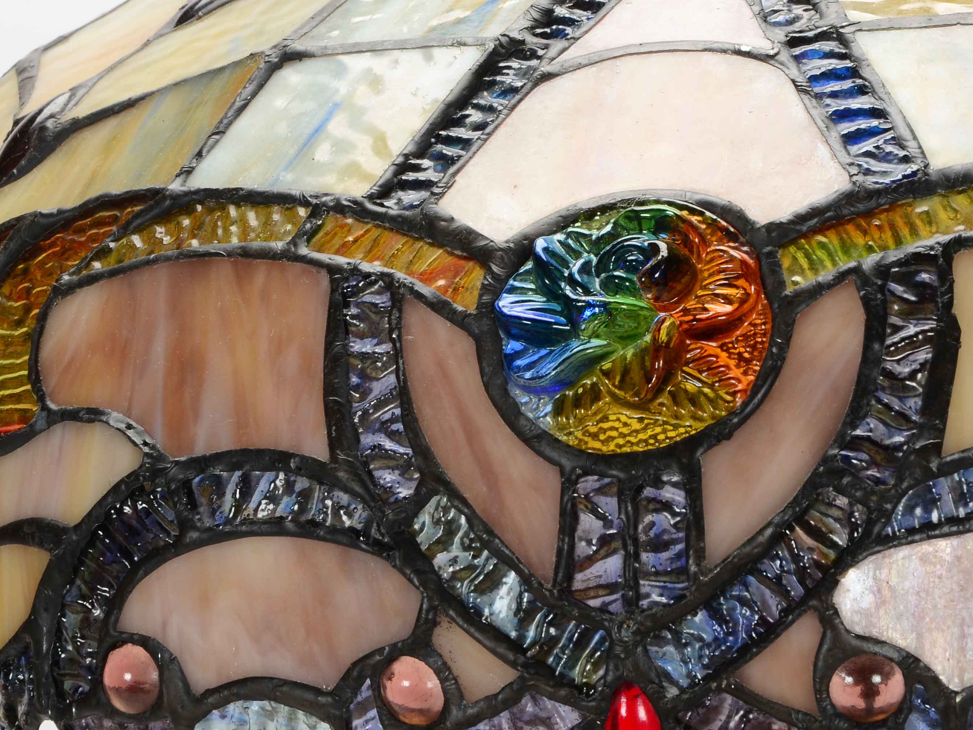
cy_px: 353
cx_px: 482
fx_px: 4919
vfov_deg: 8.5
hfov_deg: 11.3
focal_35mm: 175
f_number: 16
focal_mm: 66
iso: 200
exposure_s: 1/160
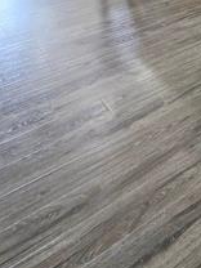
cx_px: 308
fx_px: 372
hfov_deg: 23.6
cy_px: -85
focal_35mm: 48
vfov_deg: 30.6
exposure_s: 1/120
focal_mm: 2.2
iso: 250
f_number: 1.9
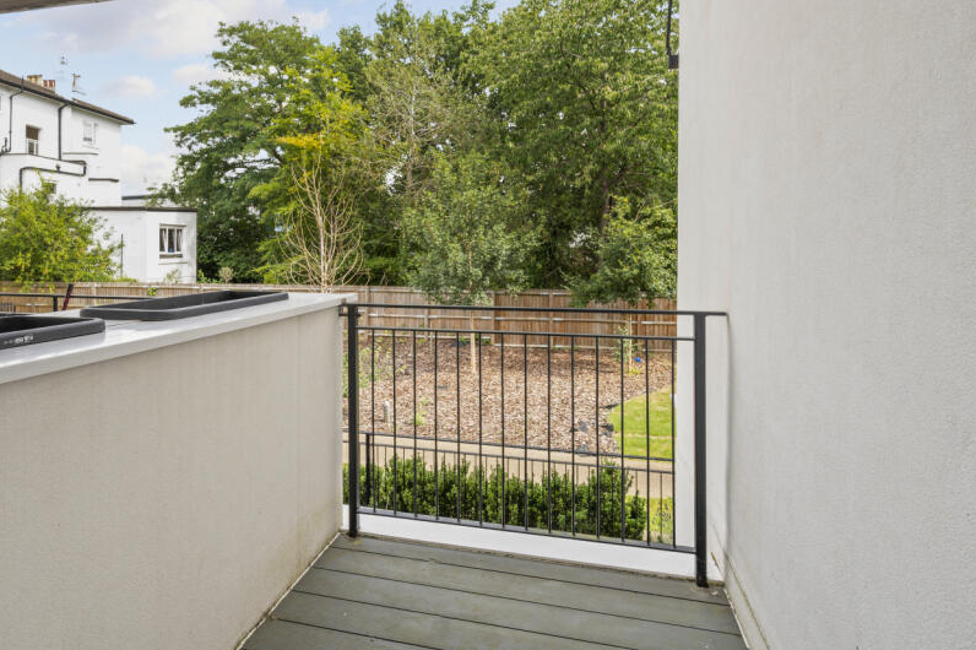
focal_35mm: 18
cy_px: 252
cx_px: 423
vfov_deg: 66.5
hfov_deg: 89.5
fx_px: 488
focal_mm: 14
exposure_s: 1/80
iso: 200
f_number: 8
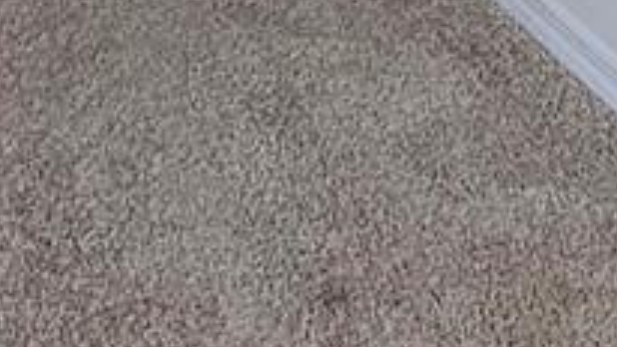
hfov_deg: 19.4
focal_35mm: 110
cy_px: -951
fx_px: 1800
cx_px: 186
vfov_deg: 7.9
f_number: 2.2
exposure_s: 1/30
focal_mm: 2.2
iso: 400
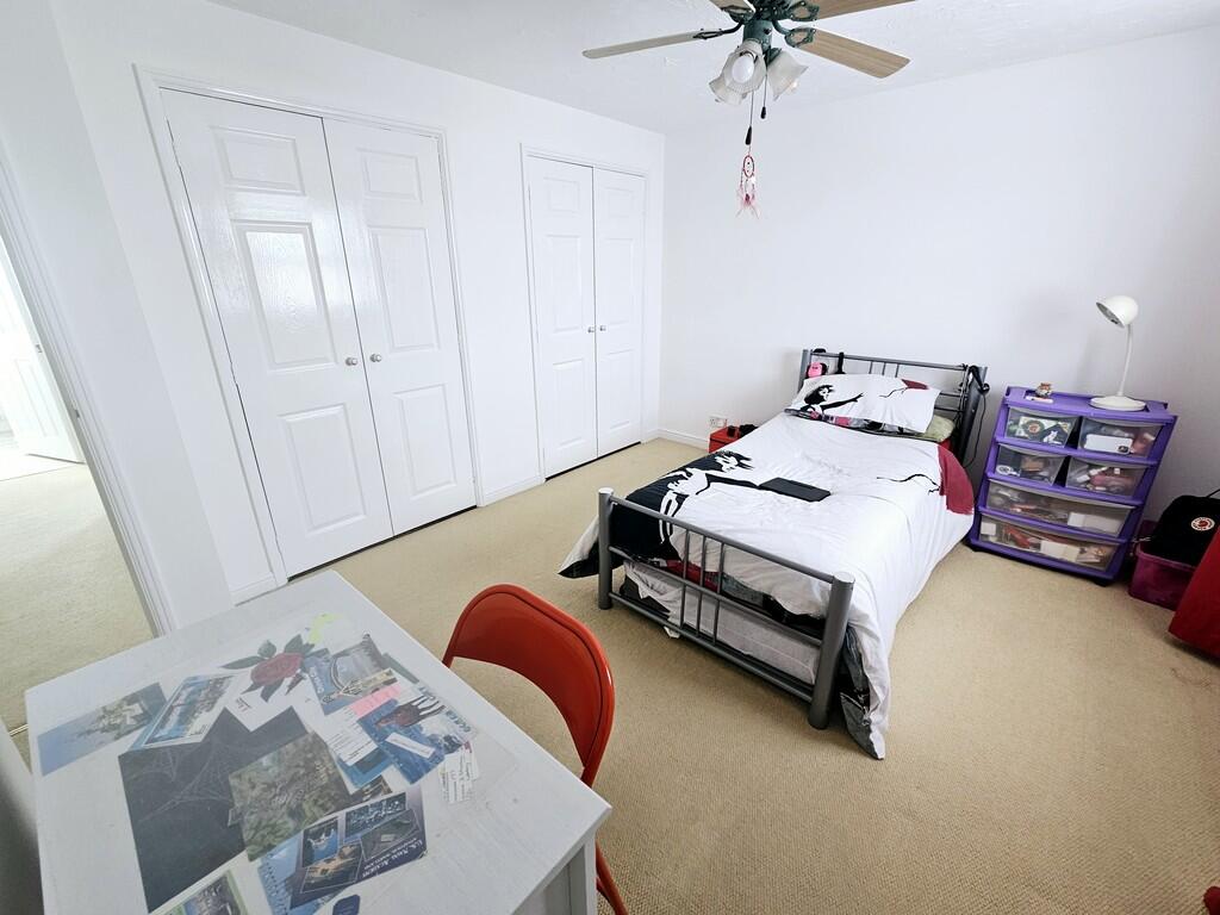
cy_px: 458
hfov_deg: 106.2
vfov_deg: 89.9
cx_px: 610
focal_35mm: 13
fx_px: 458
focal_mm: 2.2
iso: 100
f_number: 2.2
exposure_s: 1/50
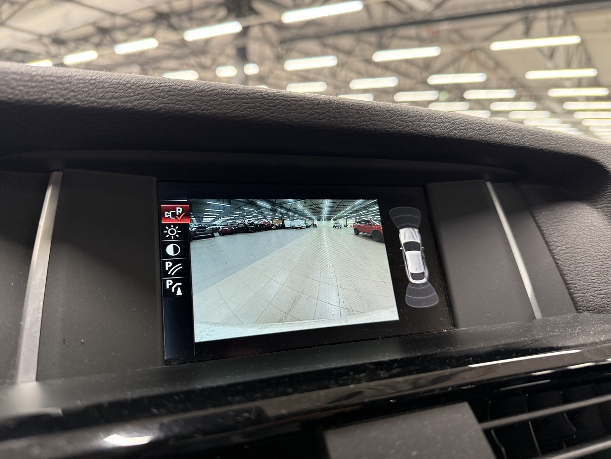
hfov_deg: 71.6
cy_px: 230
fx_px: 424
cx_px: 306
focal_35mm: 24
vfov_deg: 56.8
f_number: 1.78
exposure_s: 1/53
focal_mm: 6.76
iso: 500
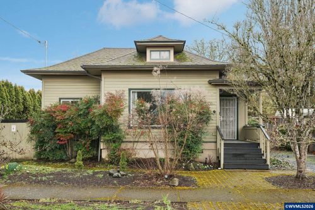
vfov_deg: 37.8
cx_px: 158
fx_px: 306
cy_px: 105
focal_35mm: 35
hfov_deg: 54.5
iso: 400
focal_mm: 35
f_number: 8
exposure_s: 1/40
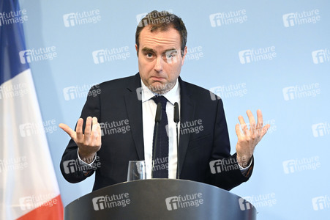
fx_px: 1832
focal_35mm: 200
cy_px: 110
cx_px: 165
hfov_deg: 10.3
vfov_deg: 6.9
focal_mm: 200
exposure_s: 1/400
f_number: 4.5
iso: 5000
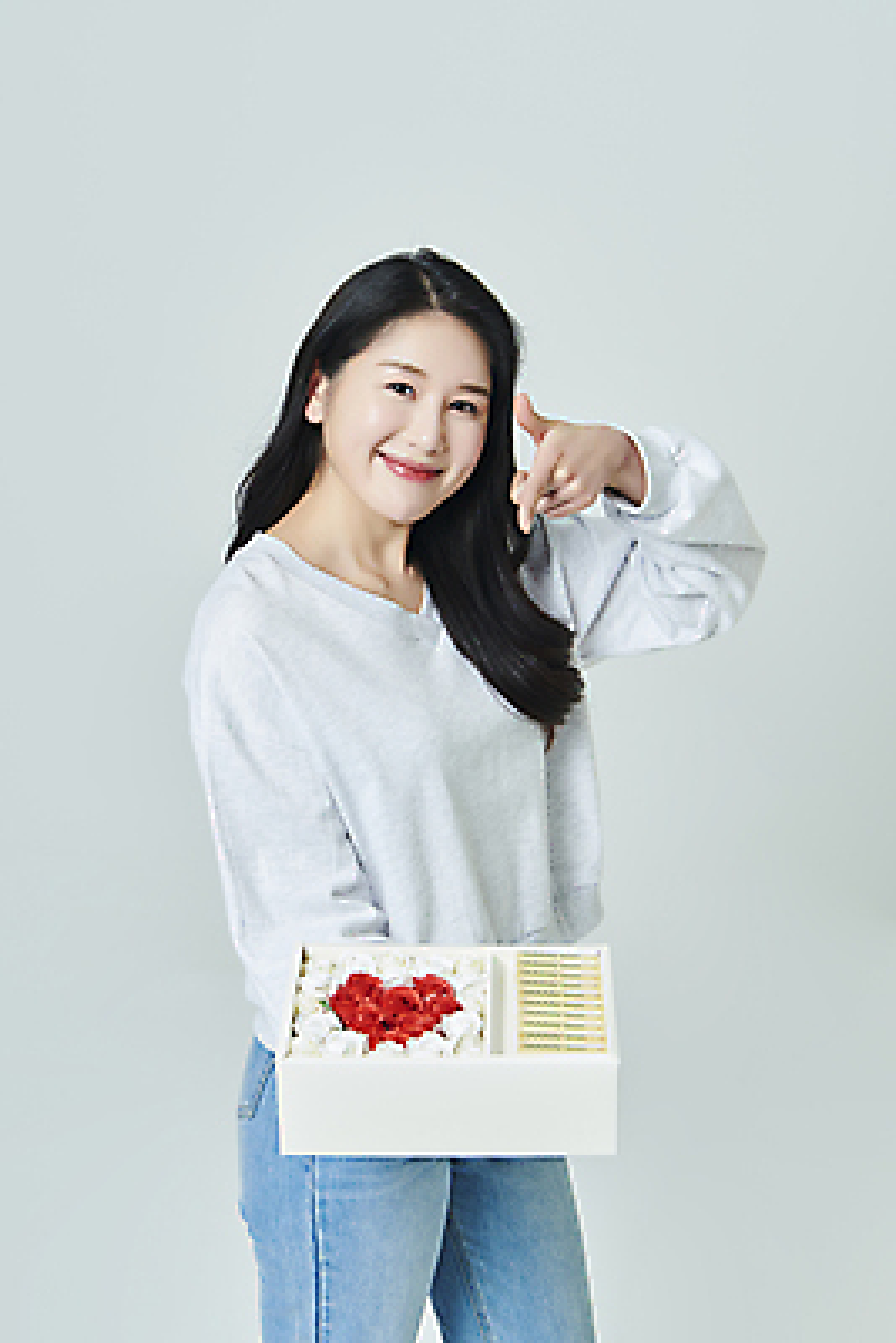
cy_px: 672
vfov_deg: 33.4
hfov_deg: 22.6
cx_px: 448
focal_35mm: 60
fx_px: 2238
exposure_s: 1/125
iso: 100
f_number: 11
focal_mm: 60
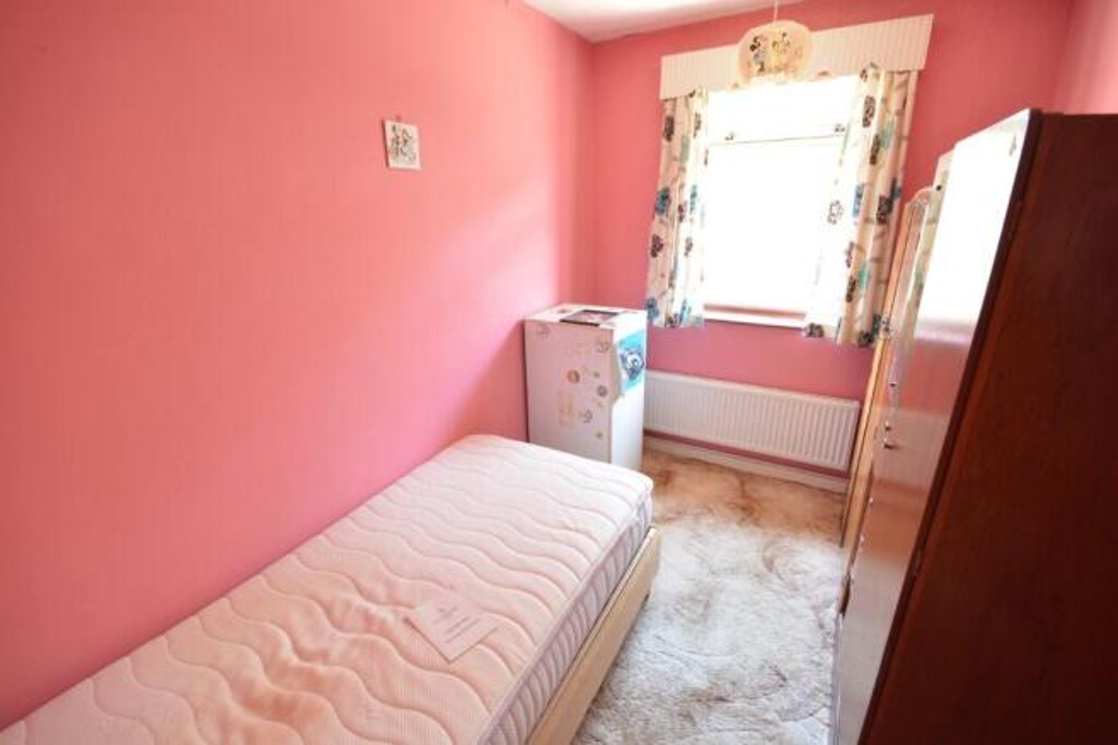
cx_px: 559
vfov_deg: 77.3
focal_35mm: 15
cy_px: 372
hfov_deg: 100.4
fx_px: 466
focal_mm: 10
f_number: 8
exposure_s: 1/4
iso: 400
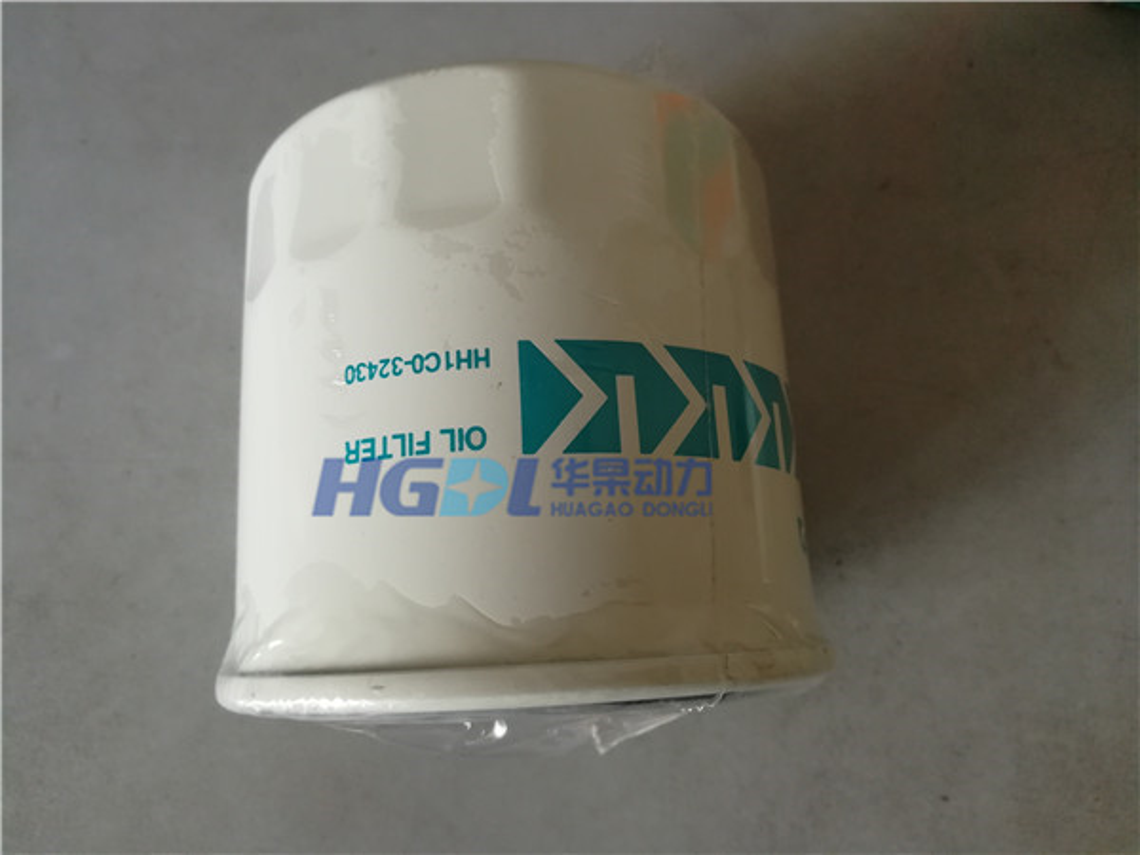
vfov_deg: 53.1
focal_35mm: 26
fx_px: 856
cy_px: 428
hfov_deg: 67.3
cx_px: 570
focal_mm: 3.83
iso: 250
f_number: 2.2
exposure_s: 1/33.3
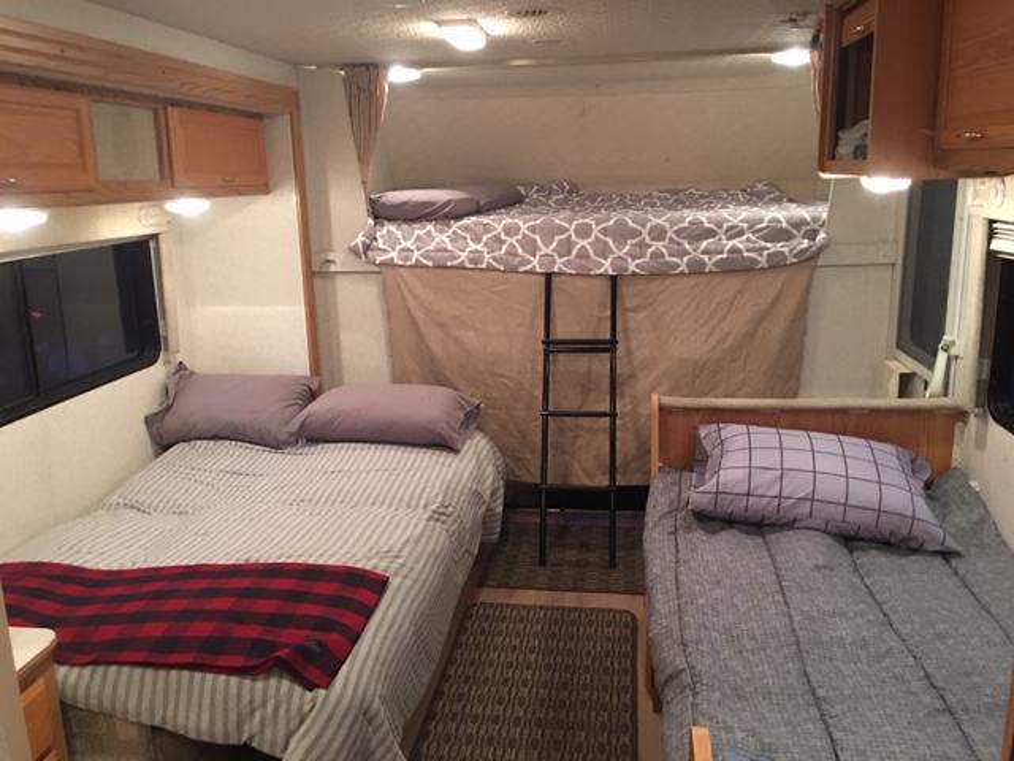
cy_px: 380
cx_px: 507
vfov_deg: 48.2
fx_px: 849
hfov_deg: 61.7
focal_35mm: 29
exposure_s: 1/4
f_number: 2.2
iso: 80
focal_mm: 4.15
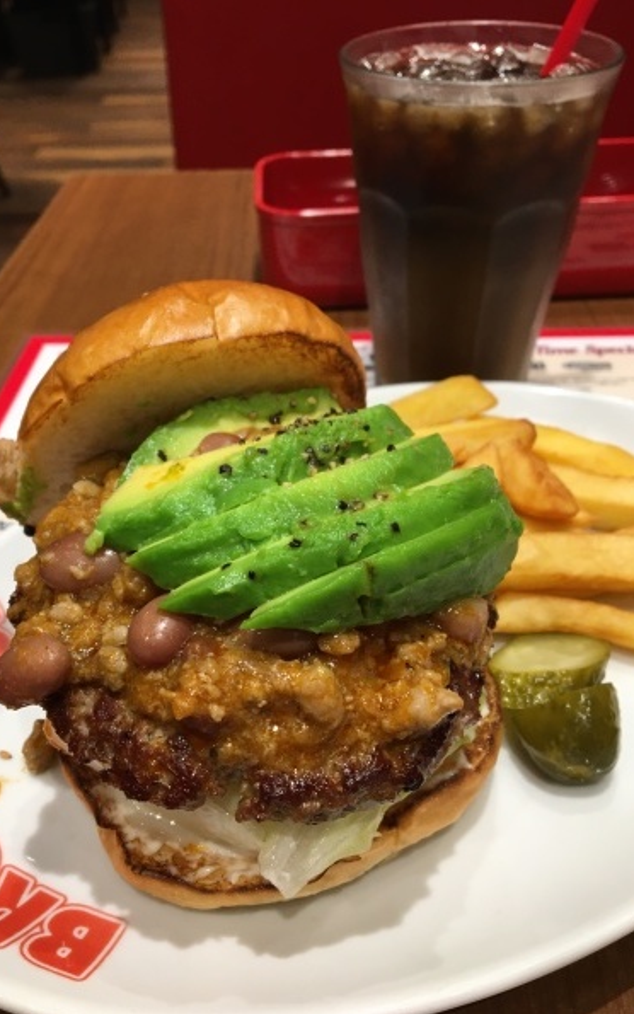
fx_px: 857
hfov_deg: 40.5
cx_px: 278
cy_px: 510
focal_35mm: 31
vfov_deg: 61.2
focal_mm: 4.15
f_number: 2.2
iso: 40
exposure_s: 1/30
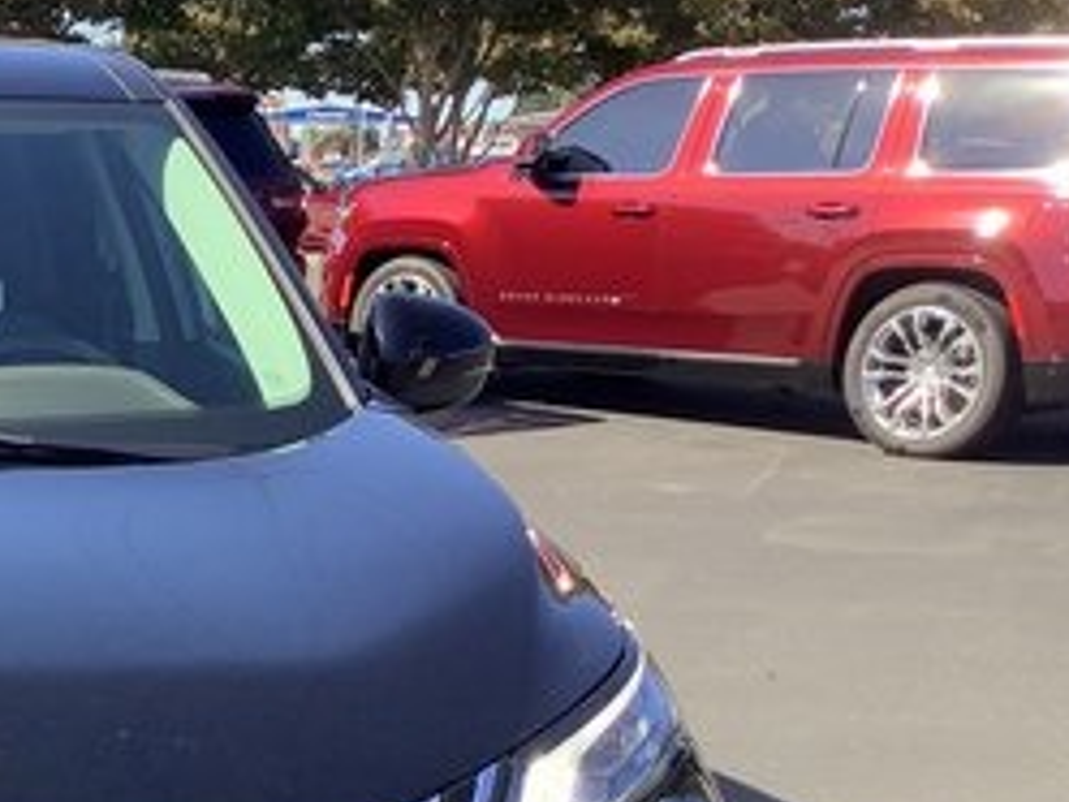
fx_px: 2471
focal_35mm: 80
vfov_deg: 18.0
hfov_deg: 22.1
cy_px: 789
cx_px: -289
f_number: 2.4
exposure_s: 1/238
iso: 25
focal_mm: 3.3
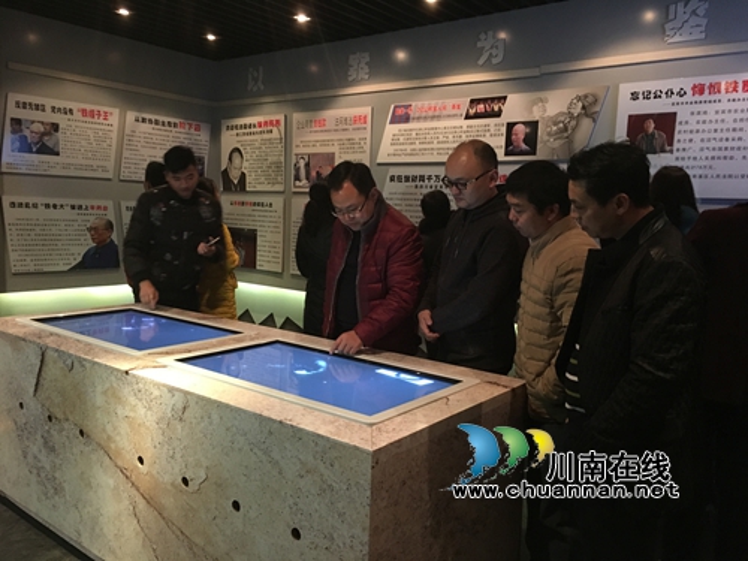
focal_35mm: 29
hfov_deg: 61.7
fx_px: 627
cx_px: 374
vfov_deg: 48.2
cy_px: 280
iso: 400
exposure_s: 1/17
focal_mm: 4.15
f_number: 2.2
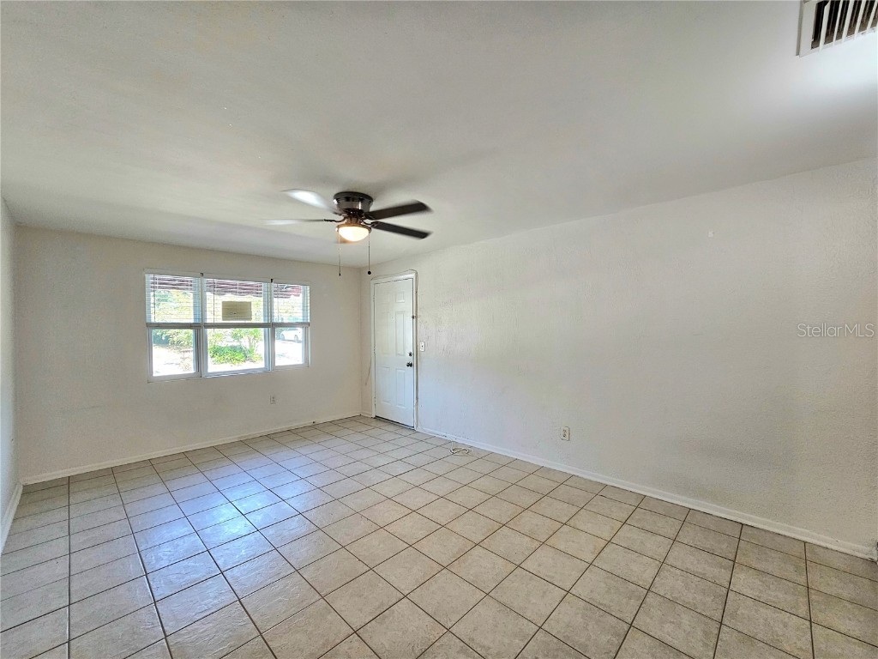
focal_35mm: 13
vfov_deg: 89.9
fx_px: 330
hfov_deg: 106.2
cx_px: 439
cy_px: 330
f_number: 2.2
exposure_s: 1/60.2
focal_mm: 2.2
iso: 100
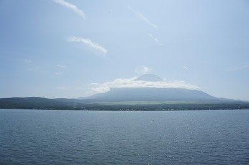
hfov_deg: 67.4
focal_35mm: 27
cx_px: 124
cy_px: 82
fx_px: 187
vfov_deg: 47.9
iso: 200
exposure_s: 1/1000
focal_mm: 18
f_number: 8
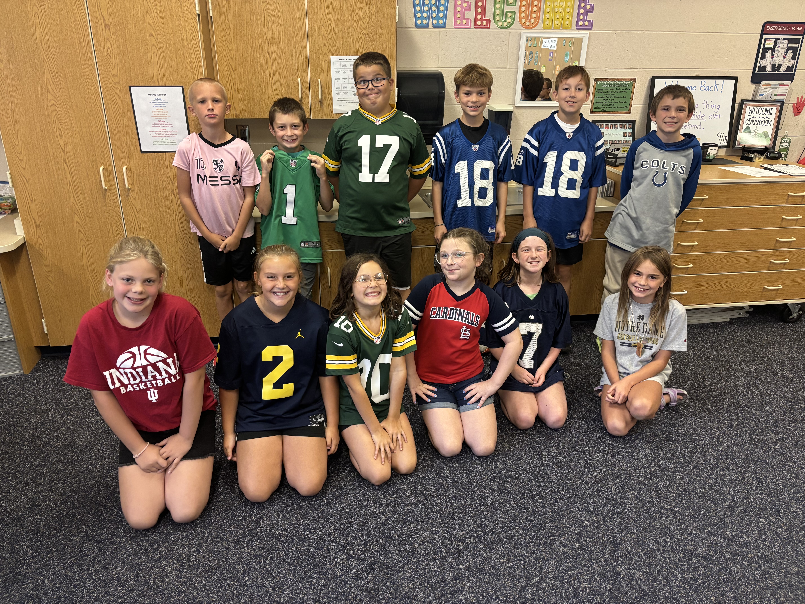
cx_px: 402
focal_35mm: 26
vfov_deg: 53.1
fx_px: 605
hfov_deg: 67.3
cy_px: 302
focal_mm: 5.96
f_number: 1.6
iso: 400
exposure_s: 1/60
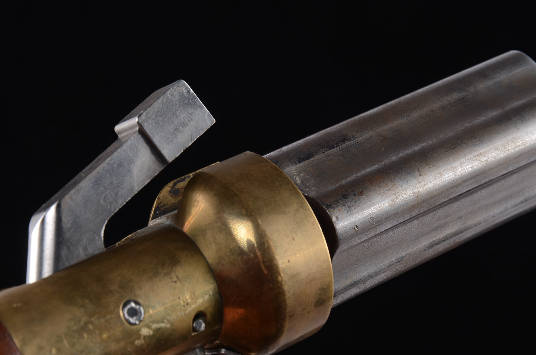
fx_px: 2340
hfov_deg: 13.1
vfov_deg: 8.7
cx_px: 268
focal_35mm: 158
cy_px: 178
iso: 160
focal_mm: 105
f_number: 14
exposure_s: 1/80
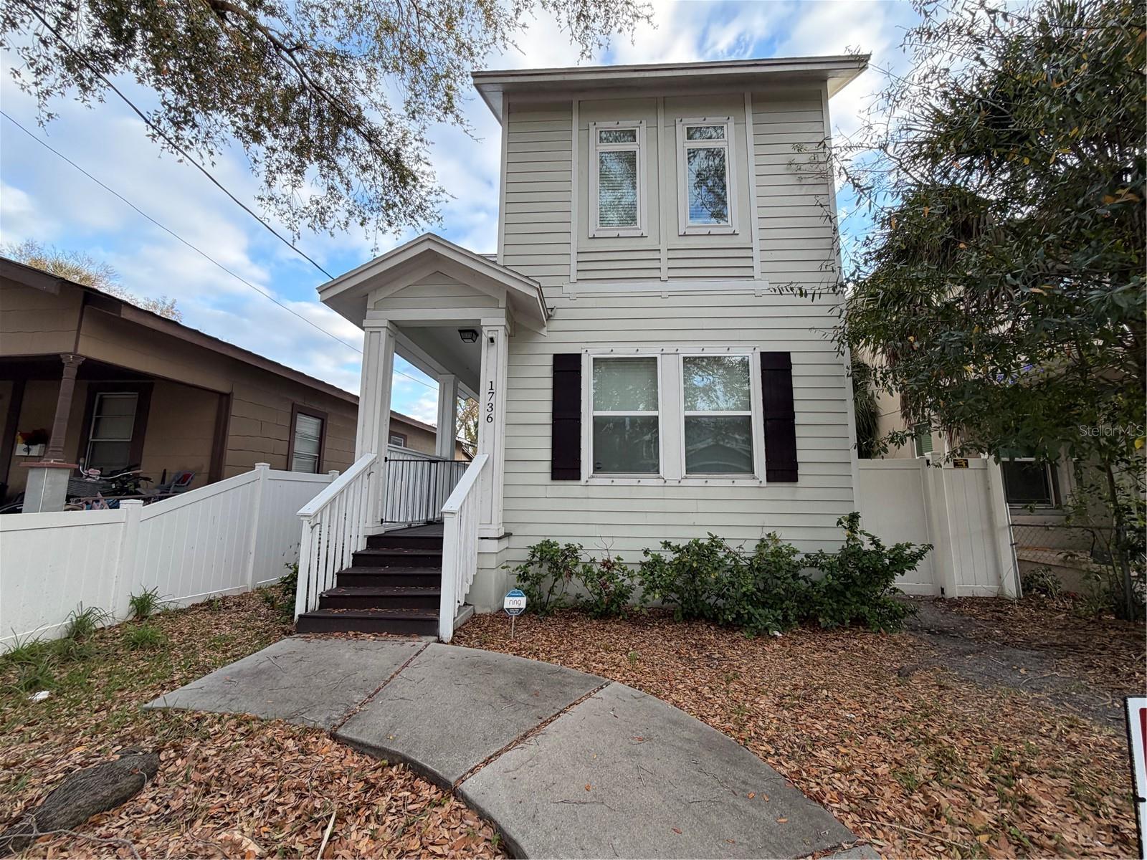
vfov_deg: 85.7
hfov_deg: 102.1
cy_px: 430
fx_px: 464
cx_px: 574
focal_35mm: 14
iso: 50
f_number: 2.2
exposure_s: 1/121
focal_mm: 2.22
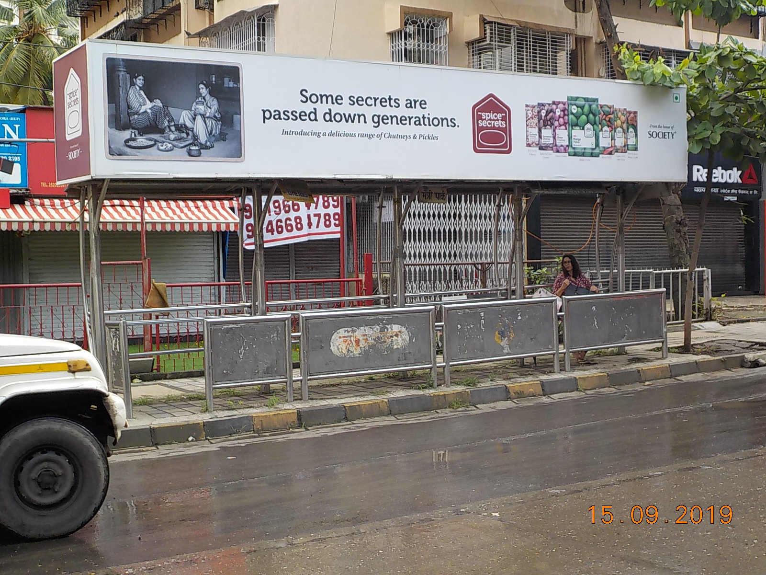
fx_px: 1040
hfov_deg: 40.4
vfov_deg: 30.9
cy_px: 288
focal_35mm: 47
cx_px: 383
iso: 125
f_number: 4.2
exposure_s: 1/200
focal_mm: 6.4
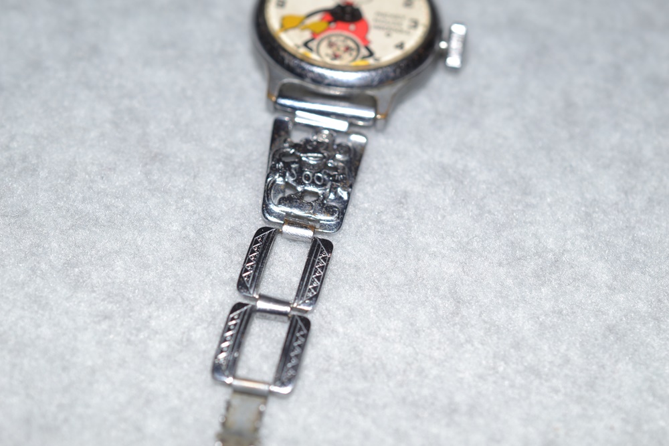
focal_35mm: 60
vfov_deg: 22.6
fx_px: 1115
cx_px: 334
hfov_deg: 33.4
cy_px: 223
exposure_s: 1/60
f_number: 8
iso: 100
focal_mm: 40
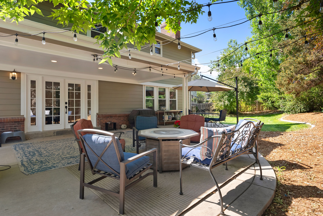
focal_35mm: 19
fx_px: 171
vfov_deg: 64.6
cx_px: 162
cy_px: 108
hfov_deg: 86.9
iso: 200
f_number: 9
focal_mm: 19
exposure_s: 1/125
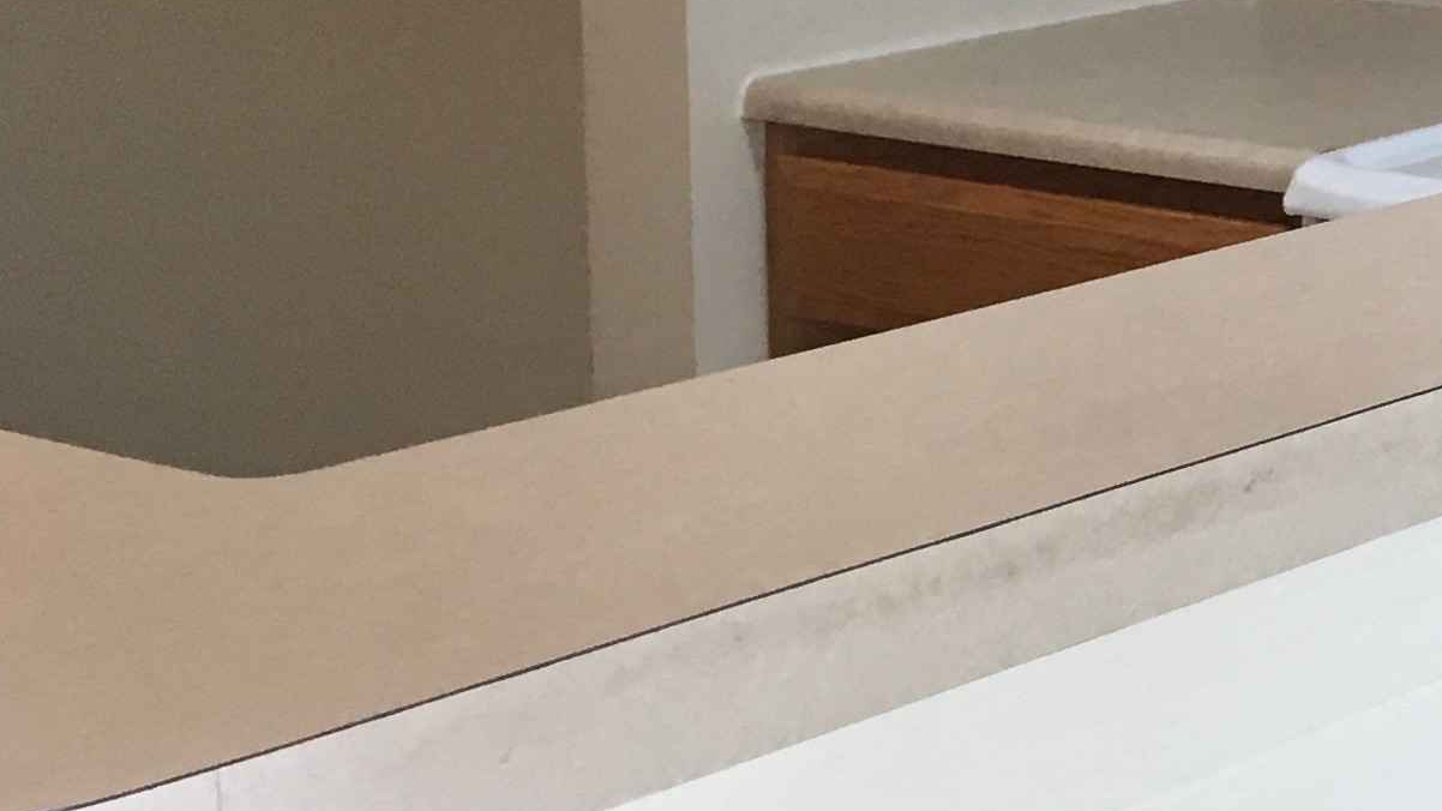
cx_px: 2275
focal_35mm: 106
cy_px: -133
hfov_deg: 17.7
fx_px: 4053
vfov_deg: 11.2
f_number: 2.2
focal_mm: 4.15
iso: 32
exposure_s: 1/30
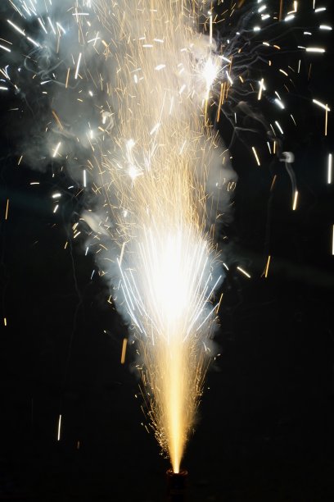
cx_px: 167
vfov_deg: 10.2
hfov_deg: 6.8
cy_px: 251
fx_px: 2818
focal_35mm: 202
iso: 400
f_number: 5.6
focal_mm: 135
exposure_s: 1/60
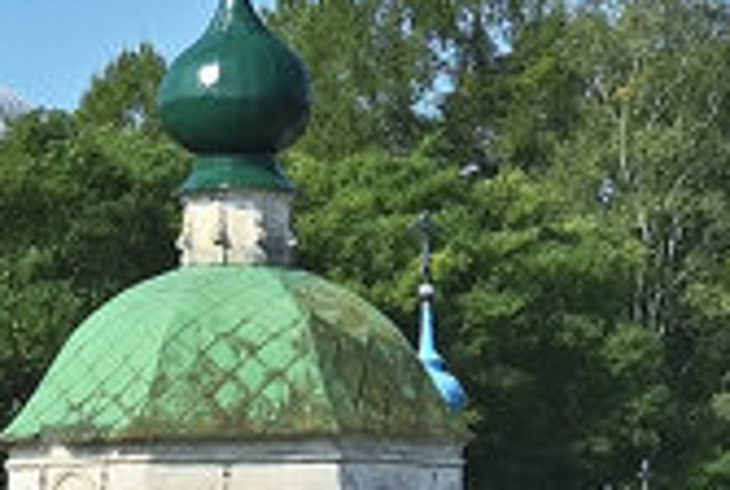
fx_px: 5350
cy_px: 599
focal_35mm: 263
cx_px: 22
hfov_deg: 7.8
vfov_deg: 5.2
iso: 250
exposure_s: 1/1600
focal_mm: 24.5
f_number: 6.3
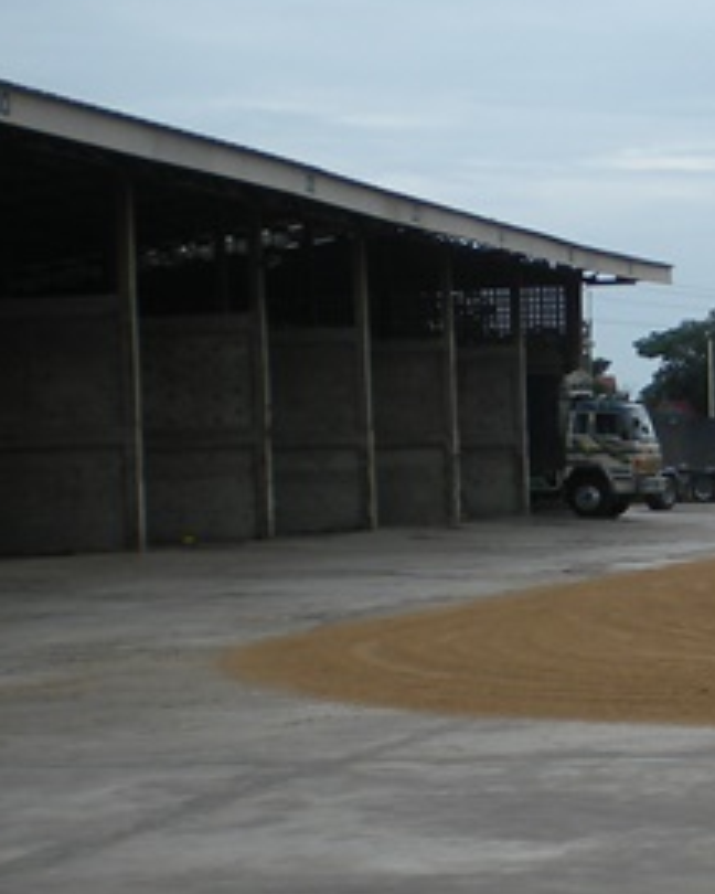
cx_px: 897
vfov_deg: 17.4
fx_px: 2910
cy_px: 603
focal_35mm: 110
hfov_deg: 13.6
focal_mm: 6.3
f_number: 4.6
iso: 64
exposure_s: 1/511
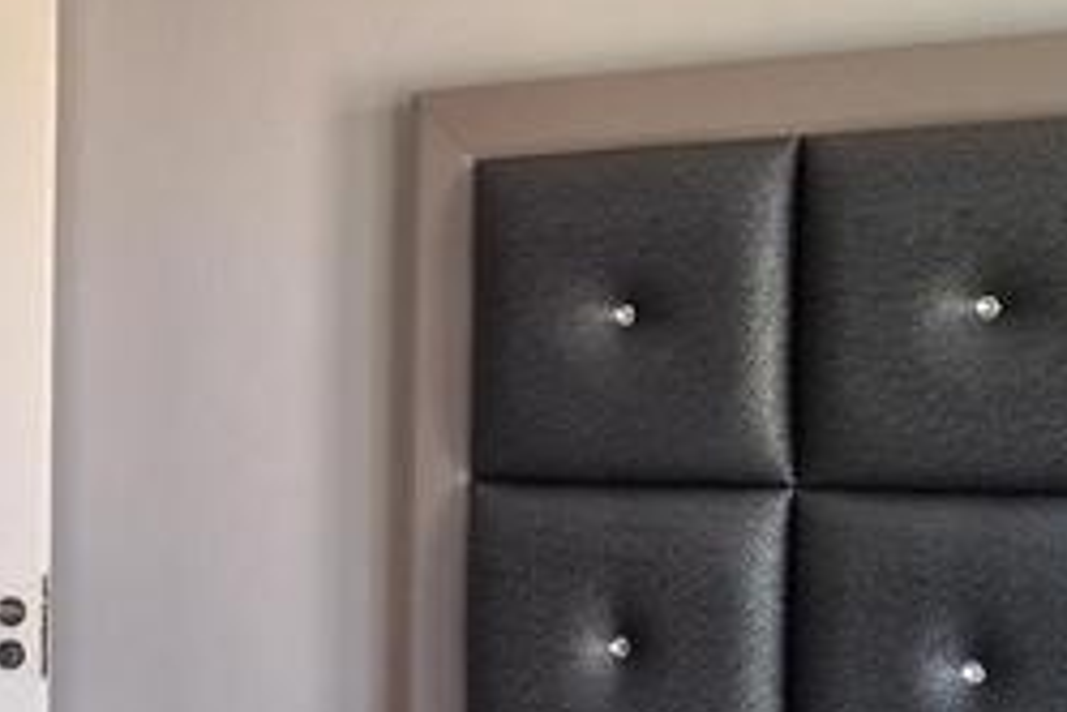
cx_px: -47
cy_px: 446
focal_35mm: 77
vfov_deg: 17.7
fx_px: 2282
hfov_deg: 24.8
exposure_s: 1/50
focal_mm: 5.54
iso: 200
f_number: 1.8
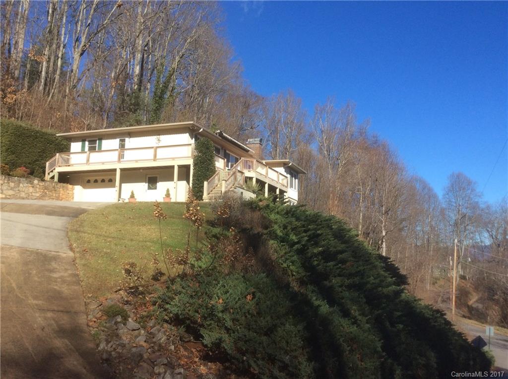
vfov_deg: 44.0
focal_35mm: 32
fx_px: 469
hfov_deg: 56.9
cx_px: 254
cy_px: 190
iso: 32
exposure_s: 1/953
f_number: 2.4
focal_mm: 3.3
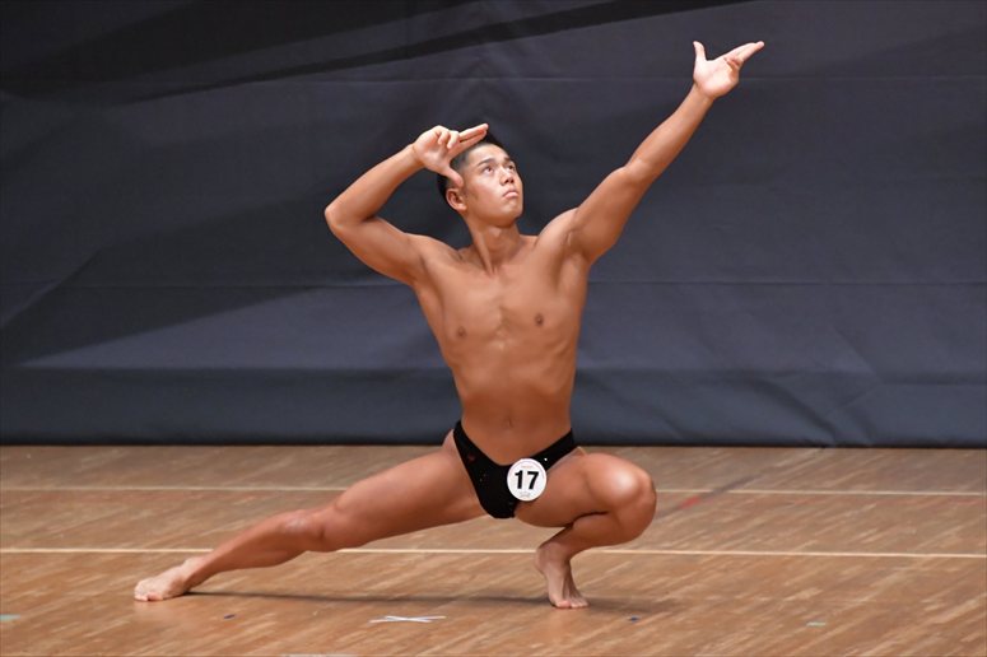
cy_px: 328
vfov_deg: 3.7
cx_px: 494
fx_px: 10276
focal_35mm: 375
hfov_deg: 5.5
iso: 6400
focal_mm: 250
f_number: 5.6
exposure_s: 1/400
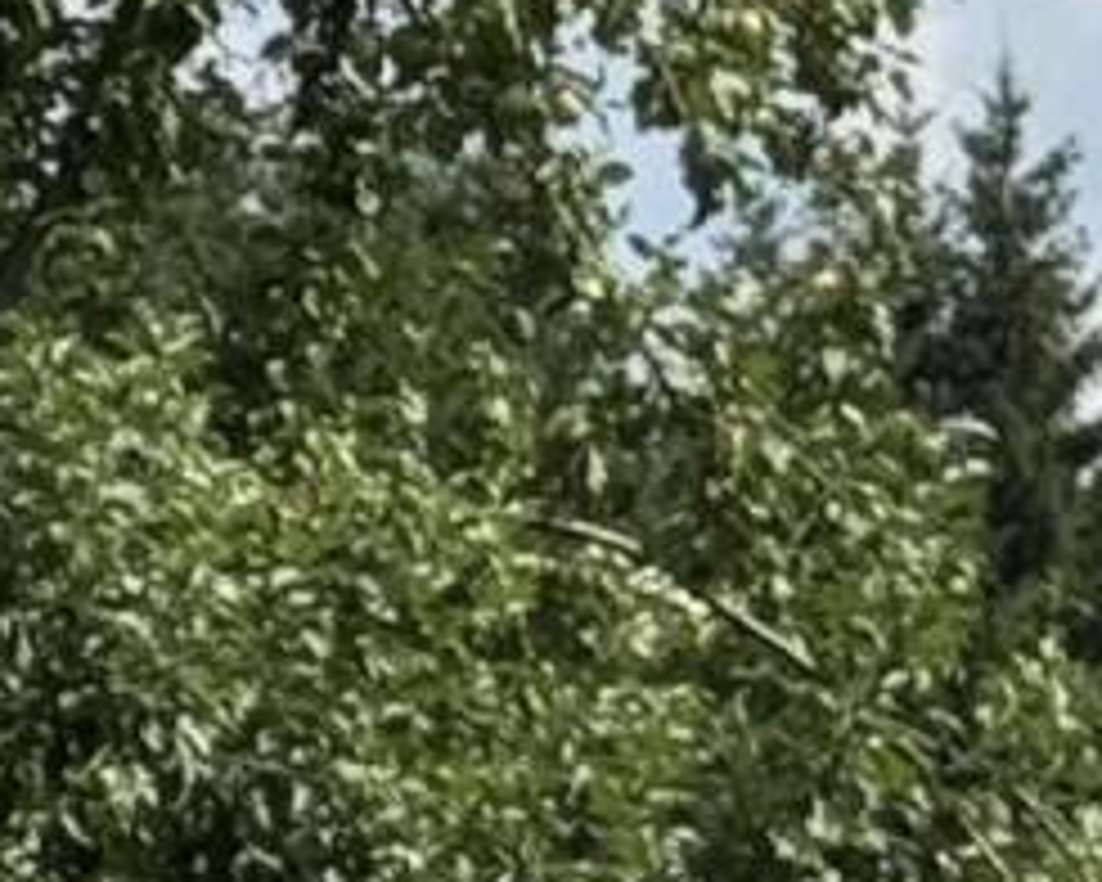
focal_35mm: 383
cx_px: -1273
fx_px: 12492
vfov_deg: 4.0
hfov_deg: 4.9
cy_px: 1053
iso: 64
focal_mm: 6.76
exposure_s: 1/4049
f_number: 1.78
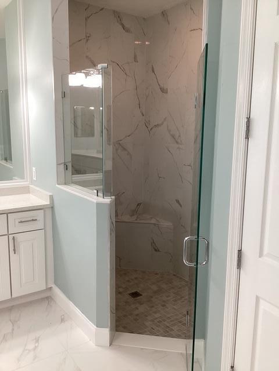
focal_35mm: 31
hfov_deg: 45.4
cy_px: 186
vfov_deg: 58.4
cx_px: 140
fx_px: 333
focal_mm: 3.3
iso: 80
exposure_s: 1/60
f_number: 2.4
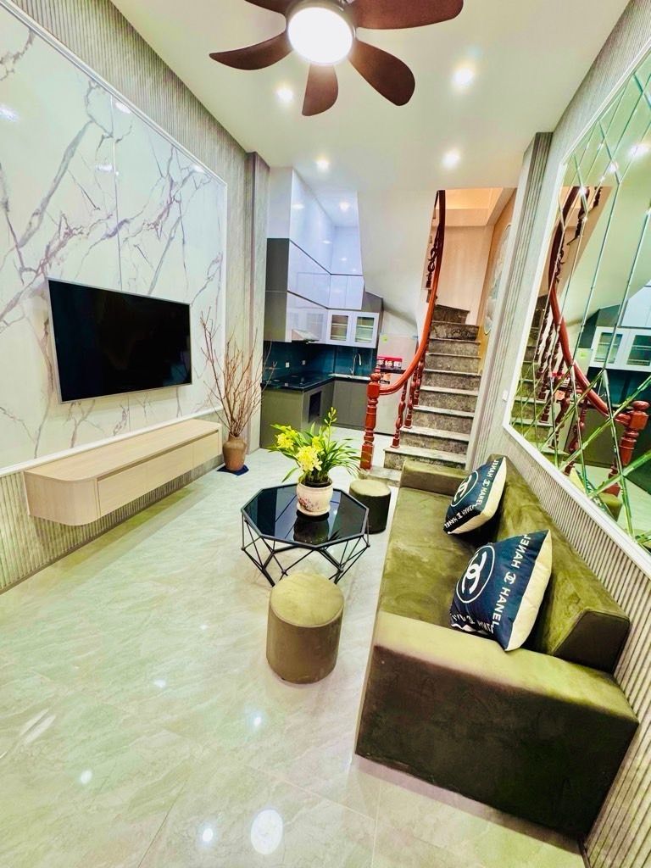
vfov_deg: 102.1
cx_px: 326
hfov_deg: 85.7
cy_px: 434
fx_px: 351
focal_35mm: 14
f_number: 2.2
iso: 200
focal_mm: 2.22
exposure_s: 1/50
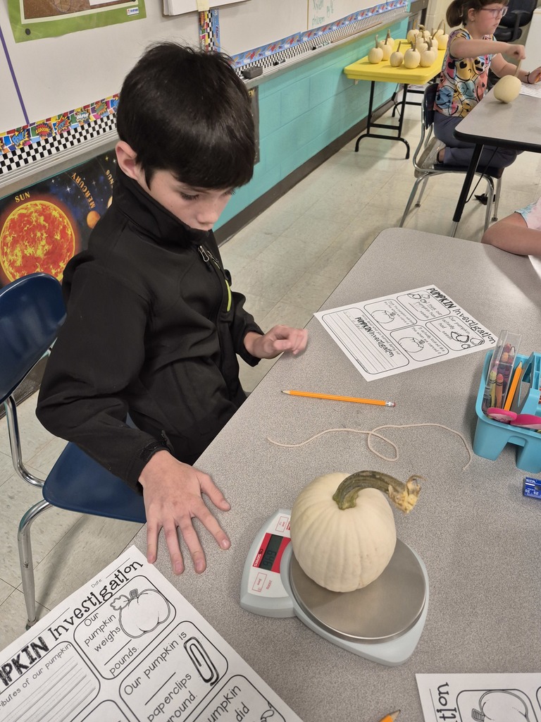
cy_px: 361
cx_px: 270
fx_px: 479
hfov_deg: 58.9
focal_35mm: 23
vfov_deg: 73.9
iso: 250
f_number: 1.8
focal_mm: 5.4
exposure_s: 1/120
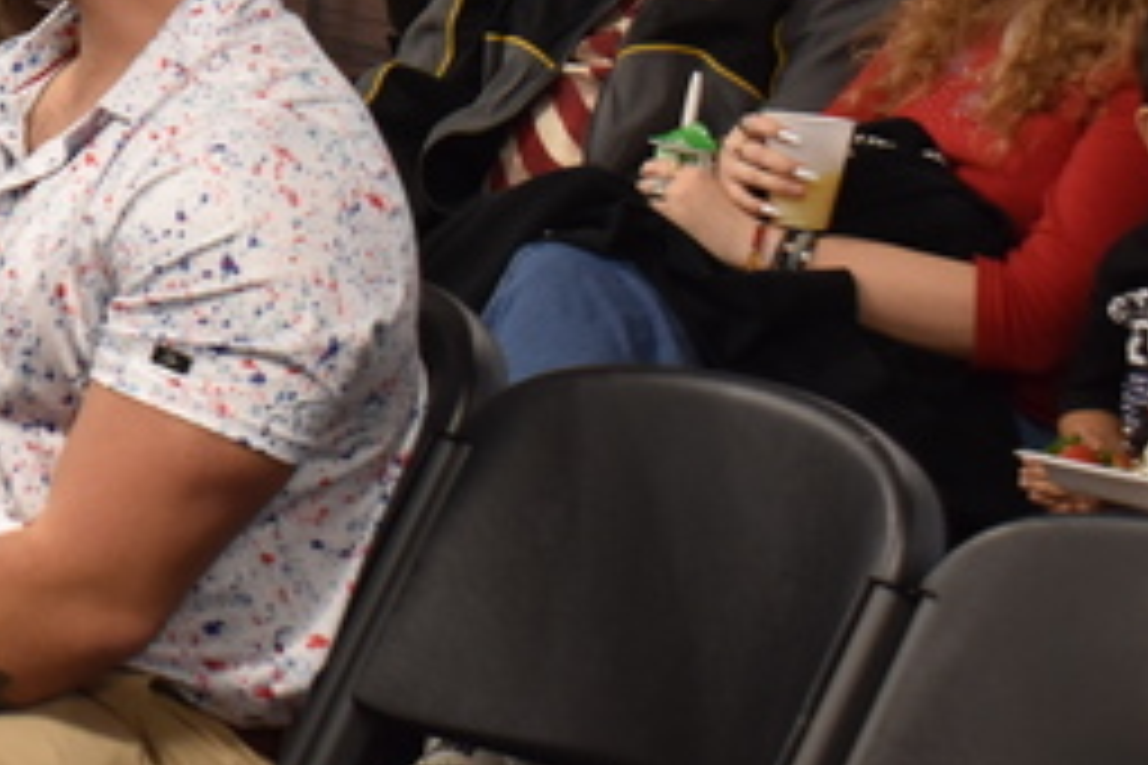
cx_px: -536
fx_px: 5102
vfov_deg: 8.4
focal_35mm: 160
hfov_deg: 12.3
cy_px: -346
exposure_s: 1/50
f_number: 7.1
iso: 720
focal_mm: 34
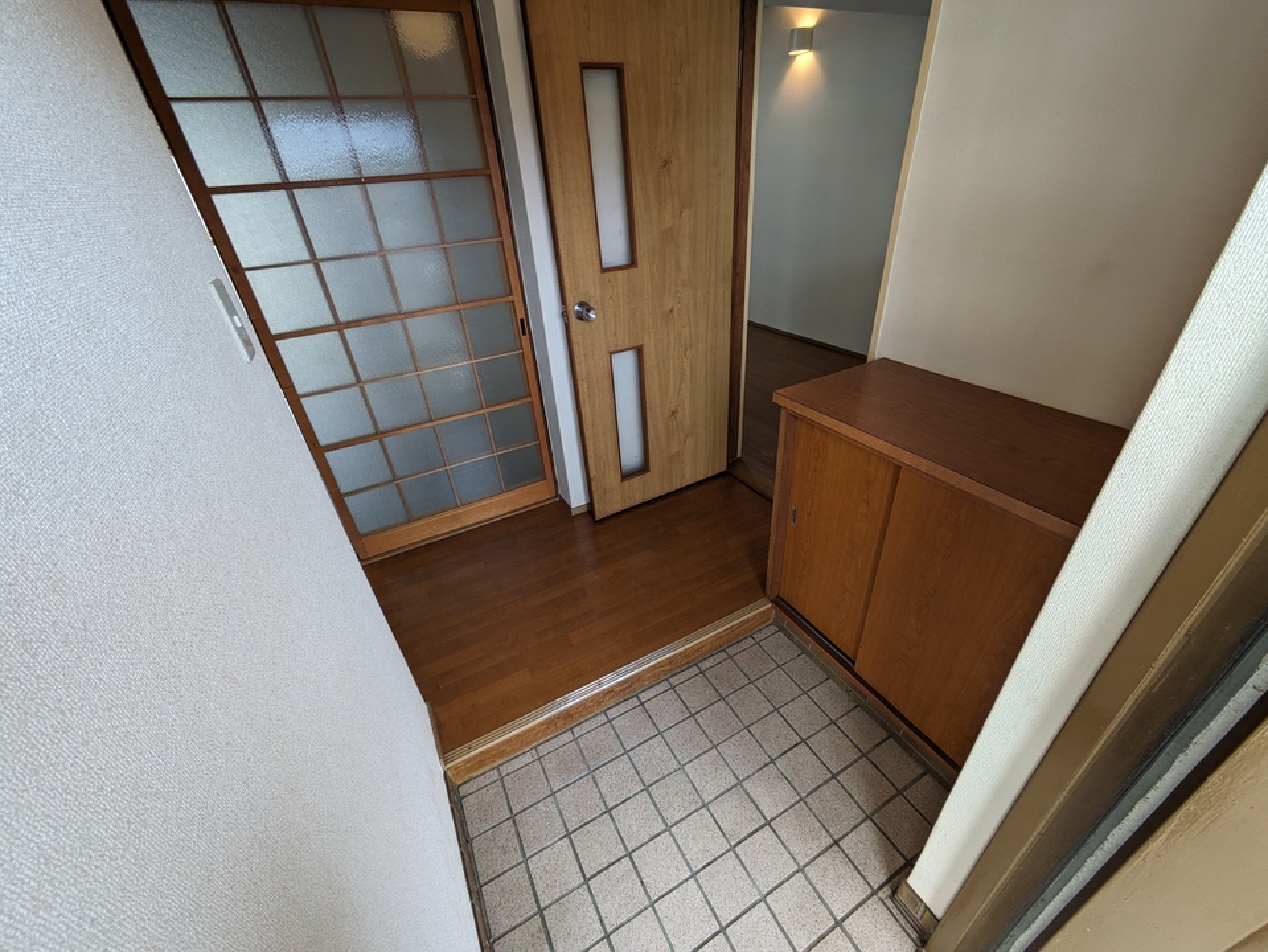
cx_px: 634
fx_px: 513
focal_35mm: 14
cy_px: 476
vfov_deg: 85.7
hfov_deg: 102.0
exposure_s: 1/120
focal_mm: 1.83
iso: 66
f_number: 2.2
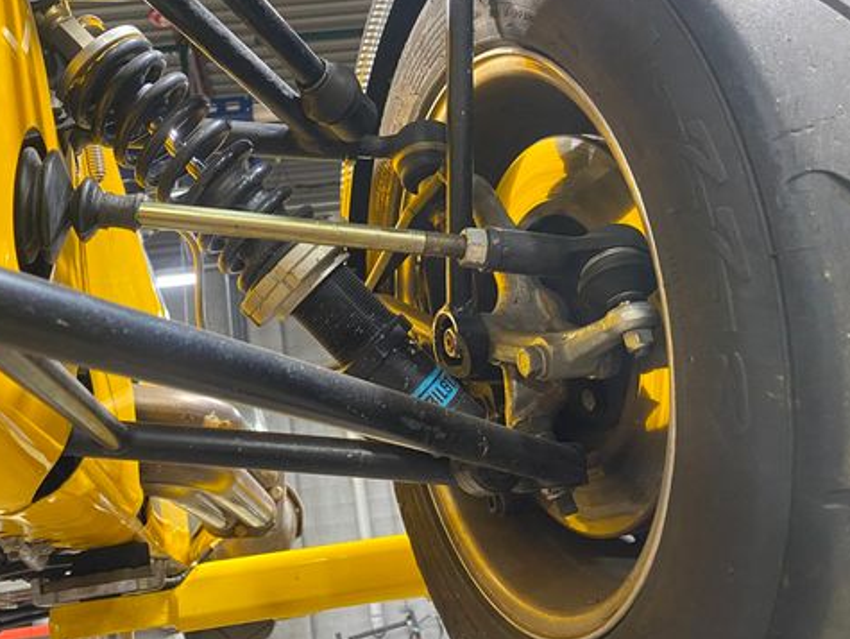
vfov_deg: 40.7
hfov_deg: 52.3
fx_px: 860
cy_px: 274
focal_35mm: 35
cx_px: 347
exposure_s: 1/60
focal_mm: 4.25
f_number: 1.8
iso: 400
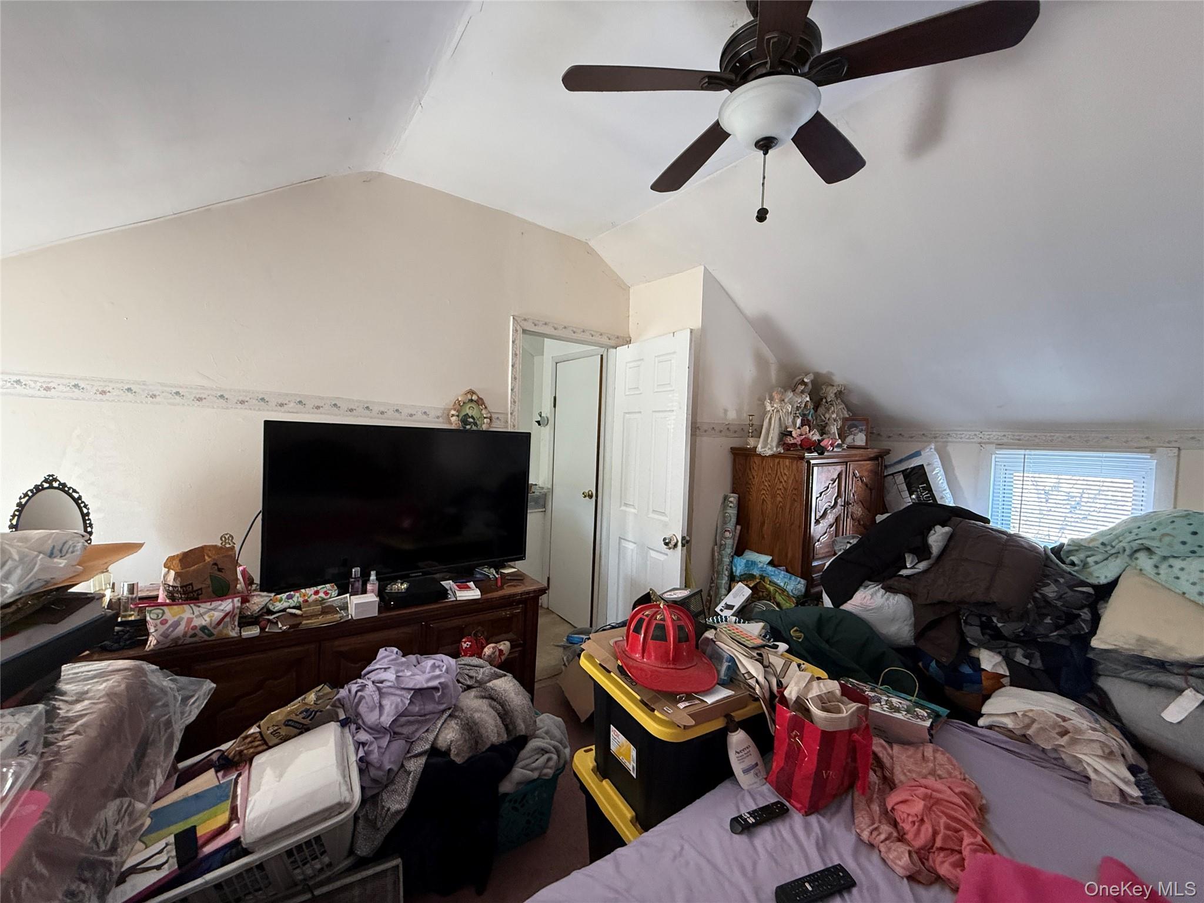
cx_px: 602
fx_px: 487
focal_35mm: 14
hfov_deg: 102.1
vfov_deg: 85.7
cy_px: 452
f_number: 2.2
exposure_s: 1/71
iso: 320
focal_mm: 2.22
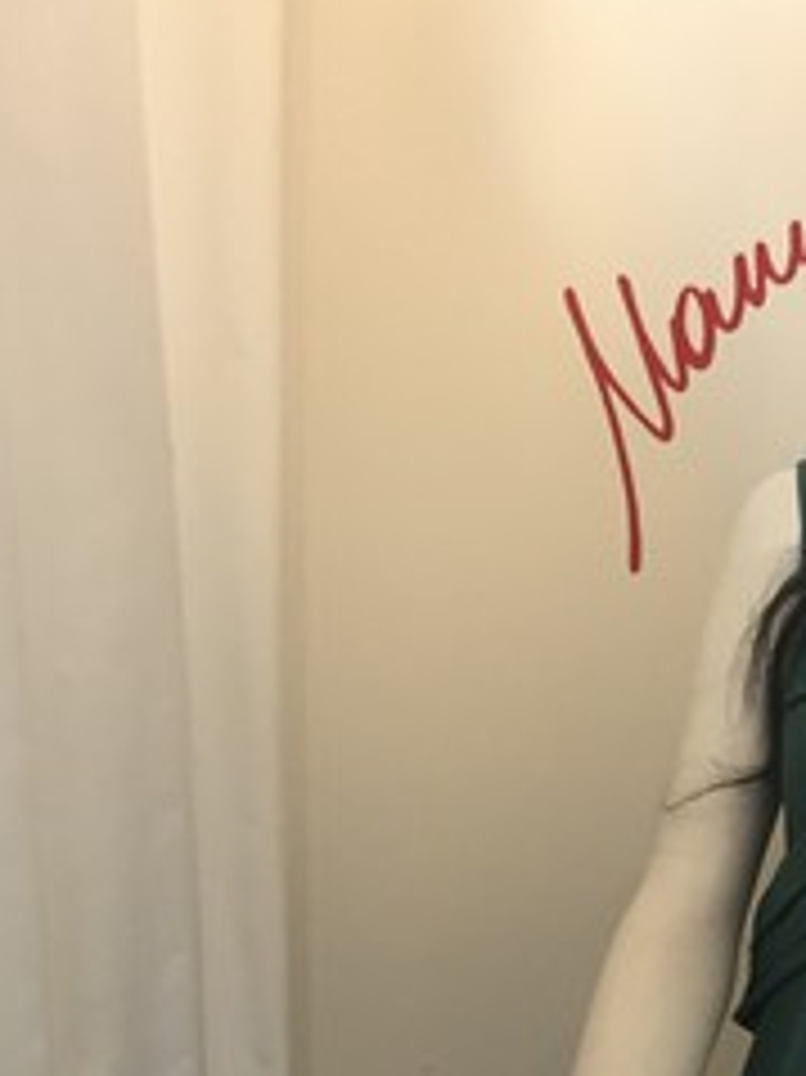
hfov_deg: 14.8
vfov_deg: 18.5
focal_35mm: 97
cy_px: 1481
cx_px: 937
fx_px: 3014
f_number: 2.2
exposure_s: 1/33
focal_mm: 4.15
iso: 100
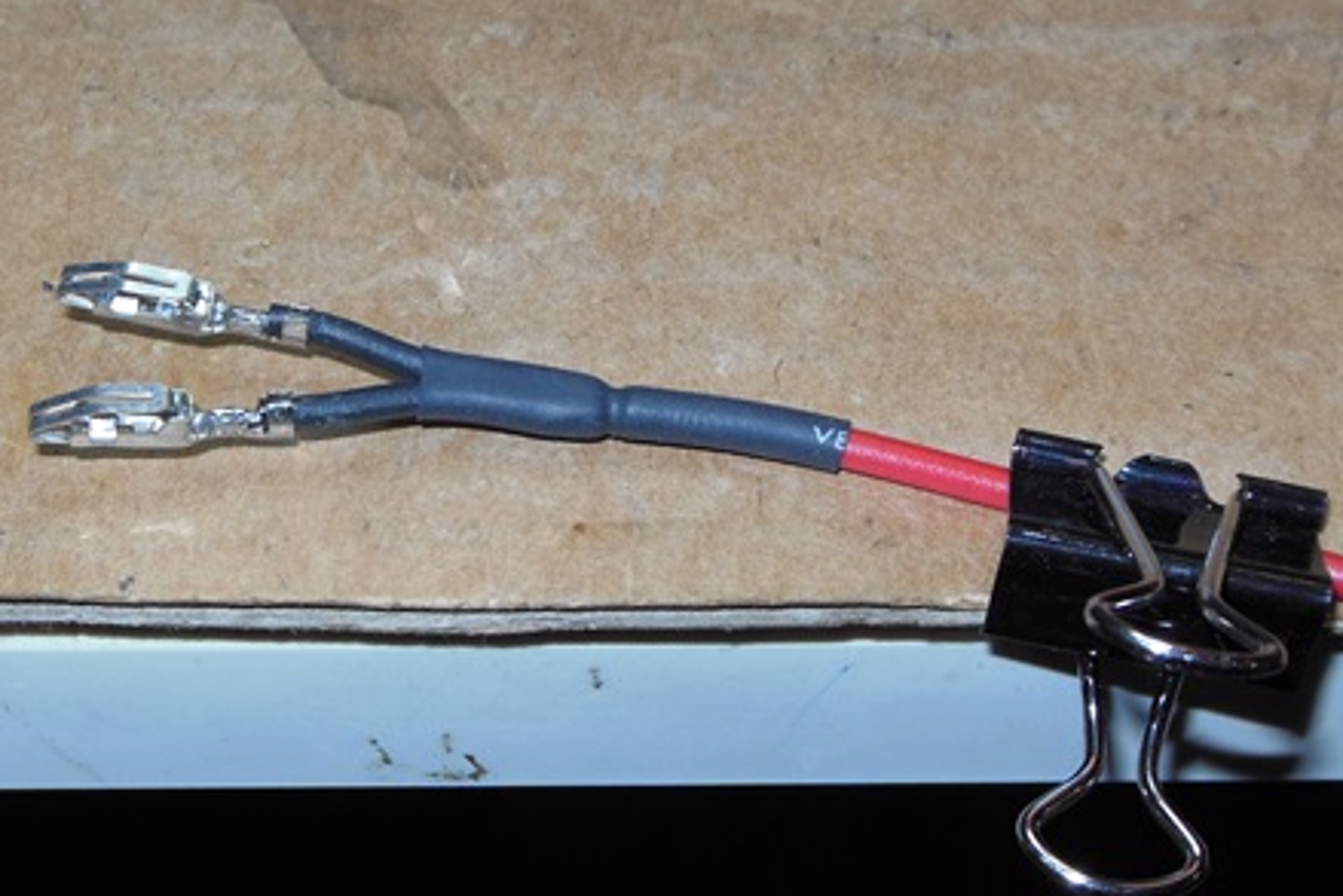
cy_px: 428
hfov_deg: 54.4
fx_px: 1306
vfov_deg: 37.9
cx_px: 670
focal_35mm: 35
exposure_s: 1/30
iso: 125
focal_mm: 6
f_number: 6.9
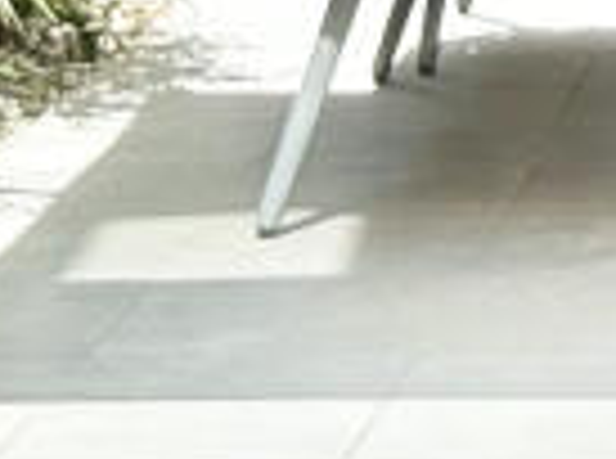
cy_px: -810
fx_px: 6389
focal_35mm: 360
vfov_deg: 4.0
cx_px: 877
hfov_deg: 5.5
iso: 64
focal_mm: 6.76
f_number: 1.78
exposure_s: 1/1984
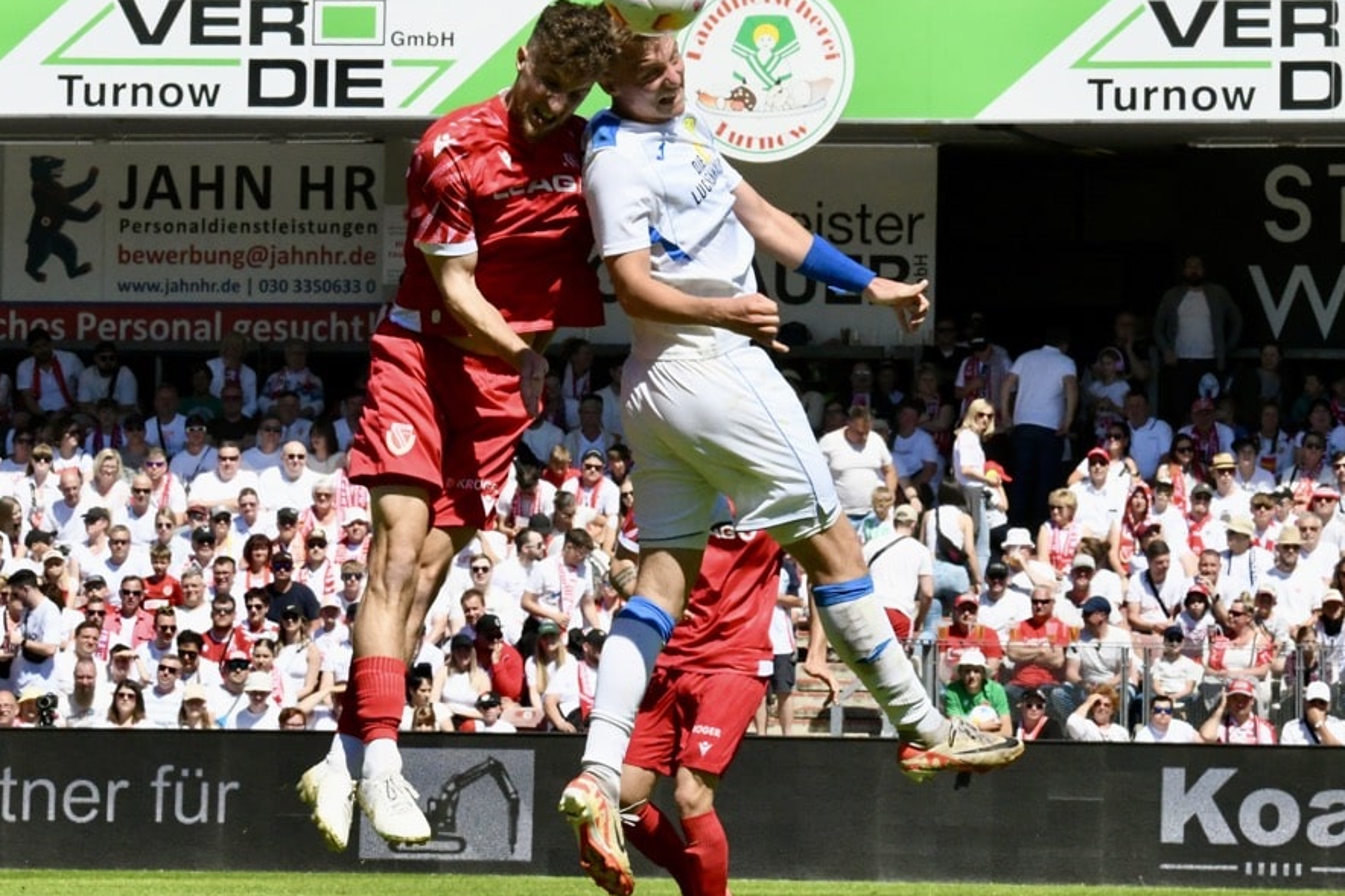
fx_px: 8927
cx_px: 694
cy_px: 378
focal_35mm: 239
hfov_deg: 8.6
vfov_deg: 5.7
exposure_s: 1/1600
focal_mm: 165
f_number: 20
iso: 4000
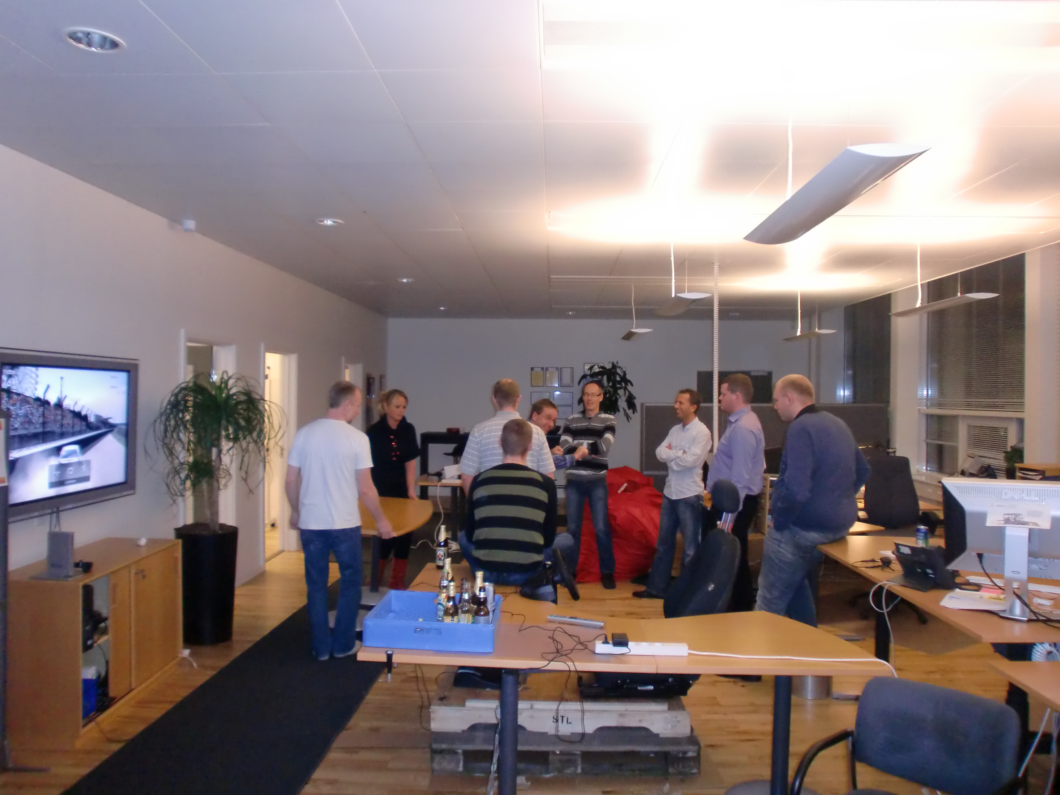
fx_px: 796
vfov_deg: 53.1
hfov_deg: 67.3
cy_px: 398
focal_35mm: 26
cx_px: 530
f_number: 2.6
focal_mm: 4.65
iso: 400
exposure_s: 1/60
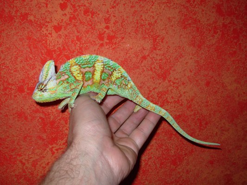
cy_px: 92
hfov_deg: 49.0
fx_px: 271
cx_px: 124
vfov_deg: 37.7
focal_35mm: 38
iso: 50
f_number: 2.9
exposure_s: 1/32
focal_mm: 6.3
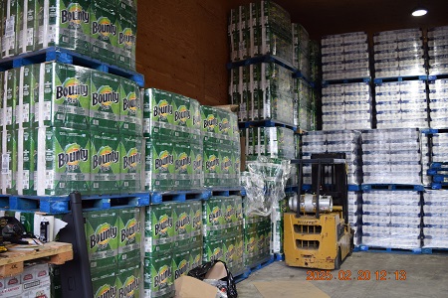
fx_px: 411
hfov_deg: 57.2
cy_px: 149
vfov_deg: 40.0
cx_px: 224
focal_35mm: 33
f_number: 5
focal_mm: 22
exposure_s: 1/100
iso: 400
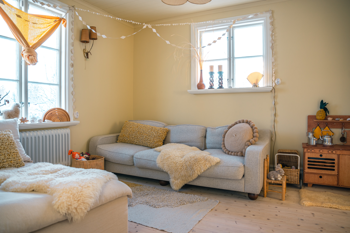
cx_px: 175
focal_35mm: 24
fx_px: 233
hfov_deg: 73.8
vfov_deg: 53.1
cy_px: 116
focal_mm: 24
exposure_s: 1/125
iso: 160
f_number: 2.8
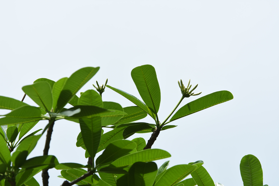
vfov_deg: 4.0
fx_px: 2674
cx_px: 140
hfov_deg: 6.0
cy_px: 93
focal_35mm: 345
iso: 200
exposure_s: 1/500
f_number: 6.3
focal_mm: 230
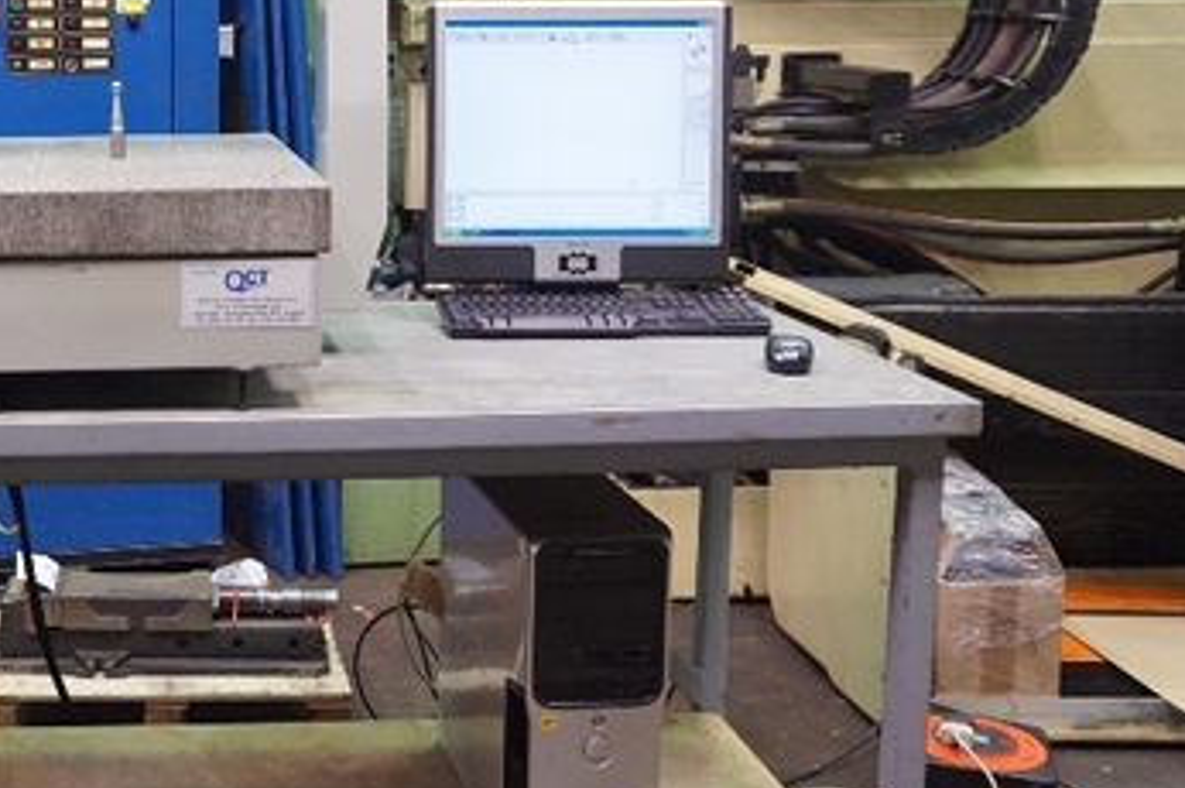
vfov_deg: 26.6
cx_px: 130
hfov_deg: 37.2
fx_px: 1644
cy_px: 206
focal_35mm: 50
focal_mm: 16
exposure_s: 1/160
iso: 2000
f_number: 3.5
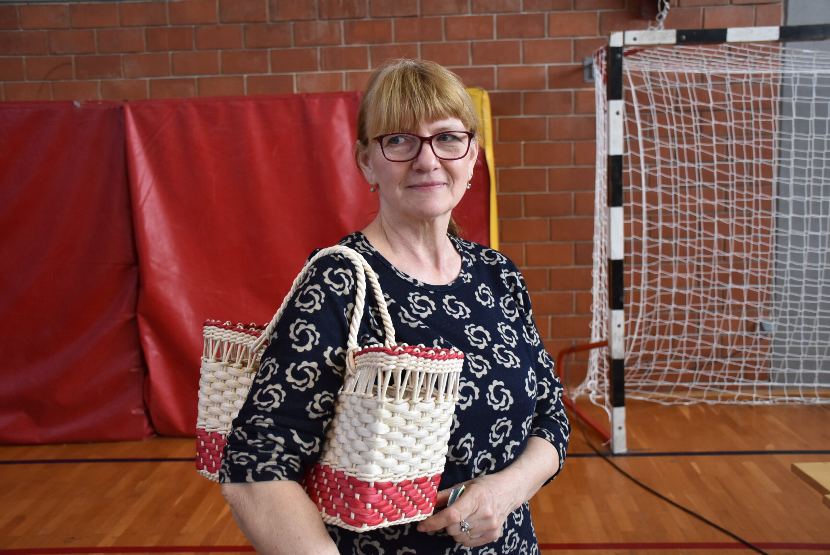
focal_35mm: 34
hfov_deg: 55.1
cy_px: 278
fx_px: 796
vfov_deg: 38.4
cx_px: 415
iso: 800
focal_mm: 23
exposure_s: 1/200
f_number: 3.8
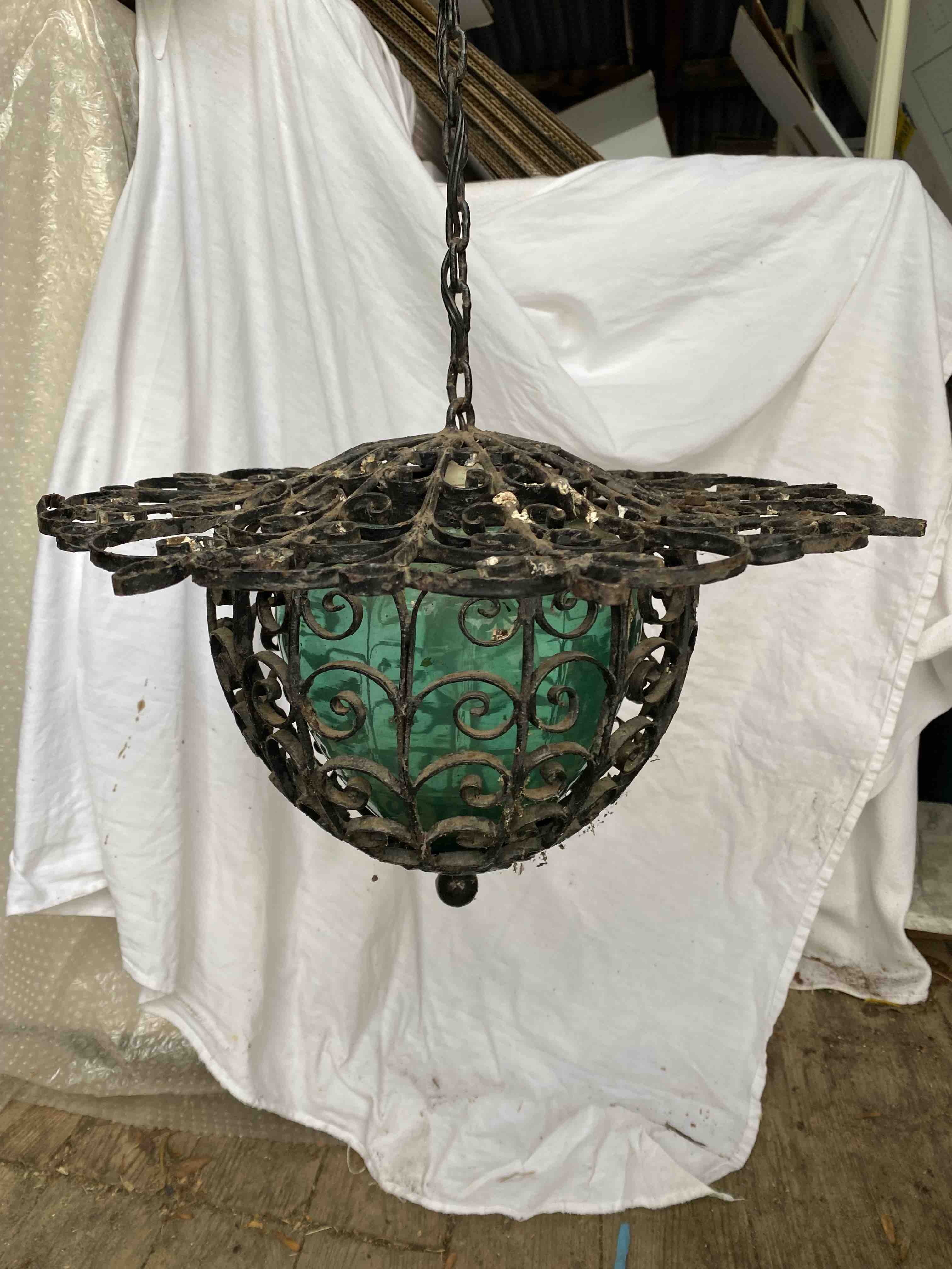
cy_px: 634
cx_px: 476
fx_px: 953
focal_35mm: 26
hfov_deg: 53.1
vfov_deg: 67.3
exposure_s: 1/121
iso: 80
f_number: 1.8
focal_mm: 4.25
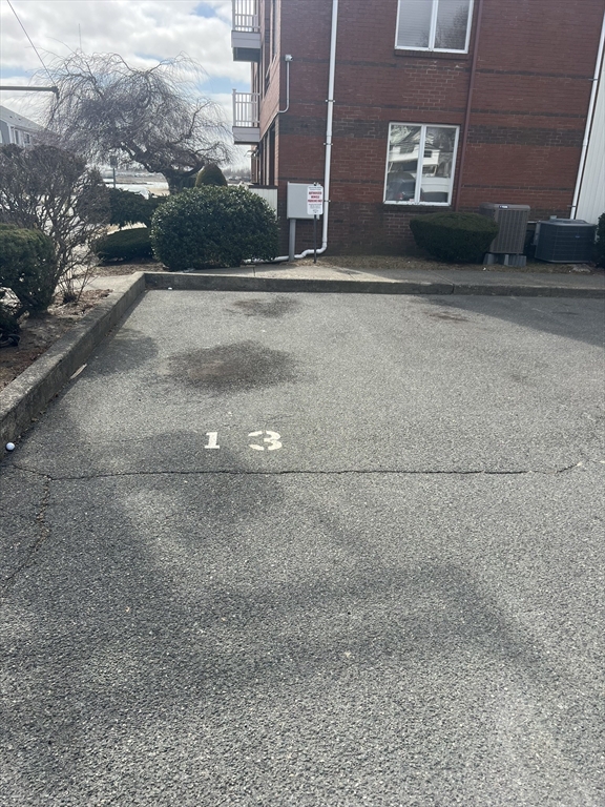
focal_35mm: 26
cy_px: 404
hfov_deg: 53.1
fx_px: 606
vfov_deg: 67.3
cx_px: 302
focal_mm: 5.7
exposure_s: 1/2994
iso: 50
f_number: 1.5
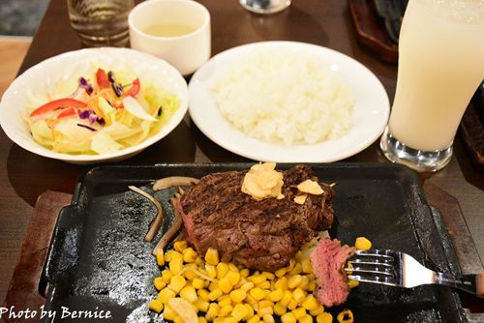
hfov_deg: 43.6
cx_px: 242
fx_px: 605
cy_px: 162
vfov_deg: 29.9
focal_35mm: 45
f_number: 5.6
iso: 5600
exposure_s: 1/50
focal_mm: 30
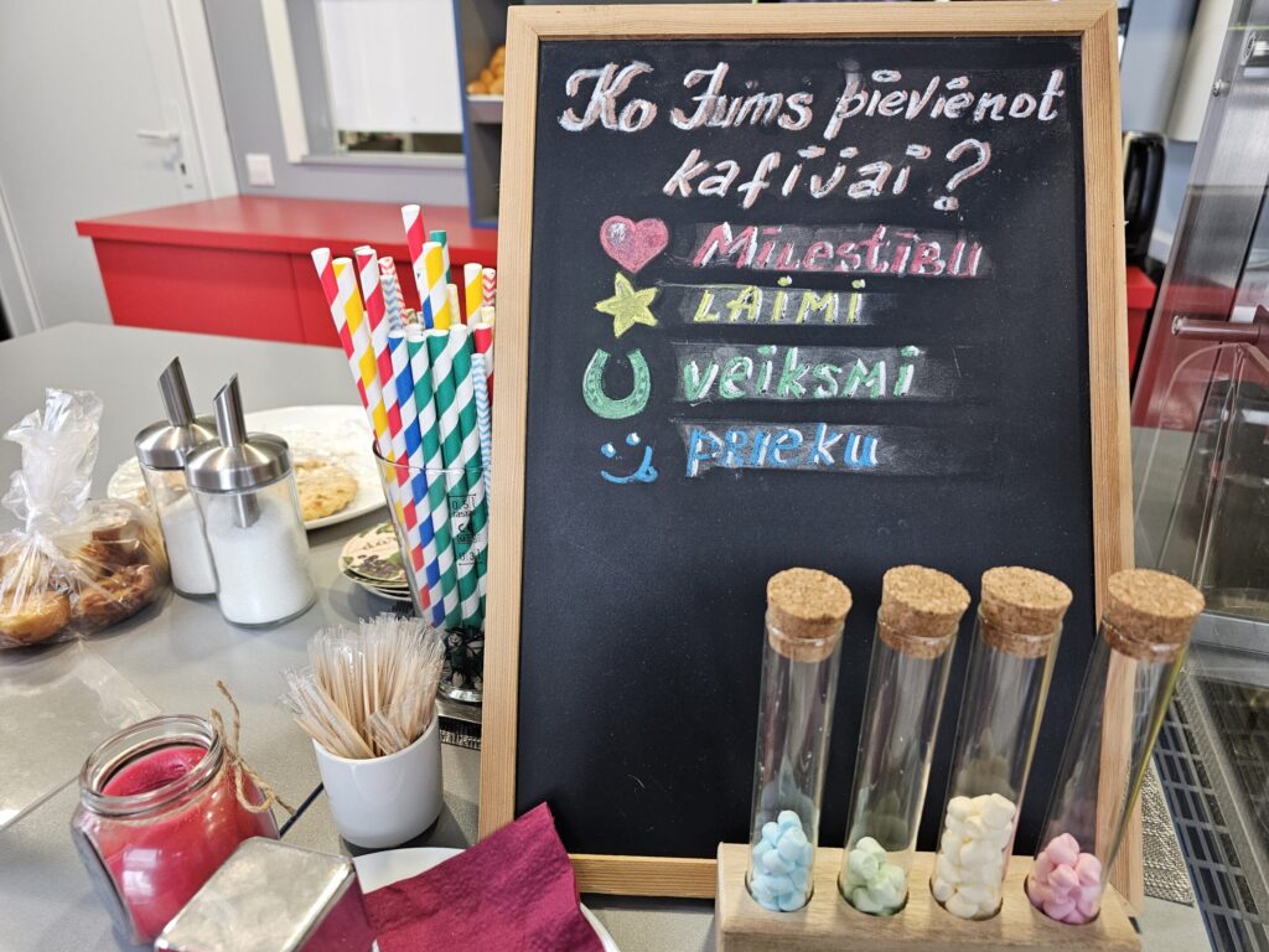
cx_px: 634
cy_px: 476
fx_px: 843
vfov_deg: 58.9
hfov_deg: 73.9
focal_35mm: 23
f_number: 1.7
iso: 250
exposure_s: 1/100
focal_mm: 6.3
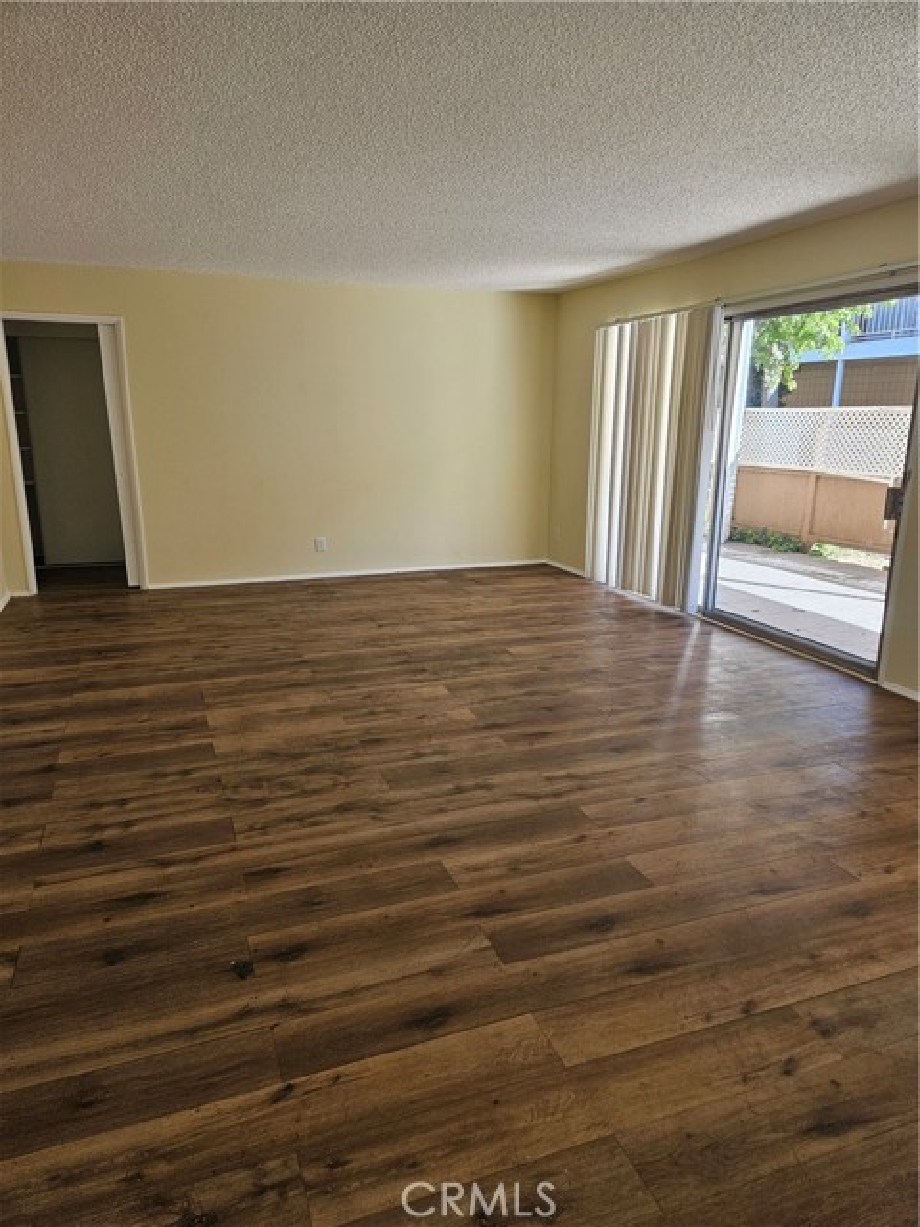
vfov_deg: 73.9
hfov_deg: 58.9
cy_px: 614
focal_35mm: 23
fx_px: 815
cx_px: 460
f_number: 1.8
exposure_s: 1/207
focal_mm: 5.4
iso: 100
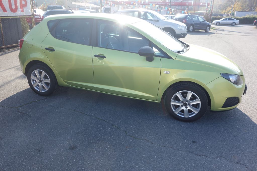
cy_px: 86
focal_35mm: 28
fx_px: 200
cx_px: 128
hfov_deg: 65.5
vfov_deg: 46.4
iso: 125
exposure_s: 1/125
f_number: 5.6
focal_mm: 10.4
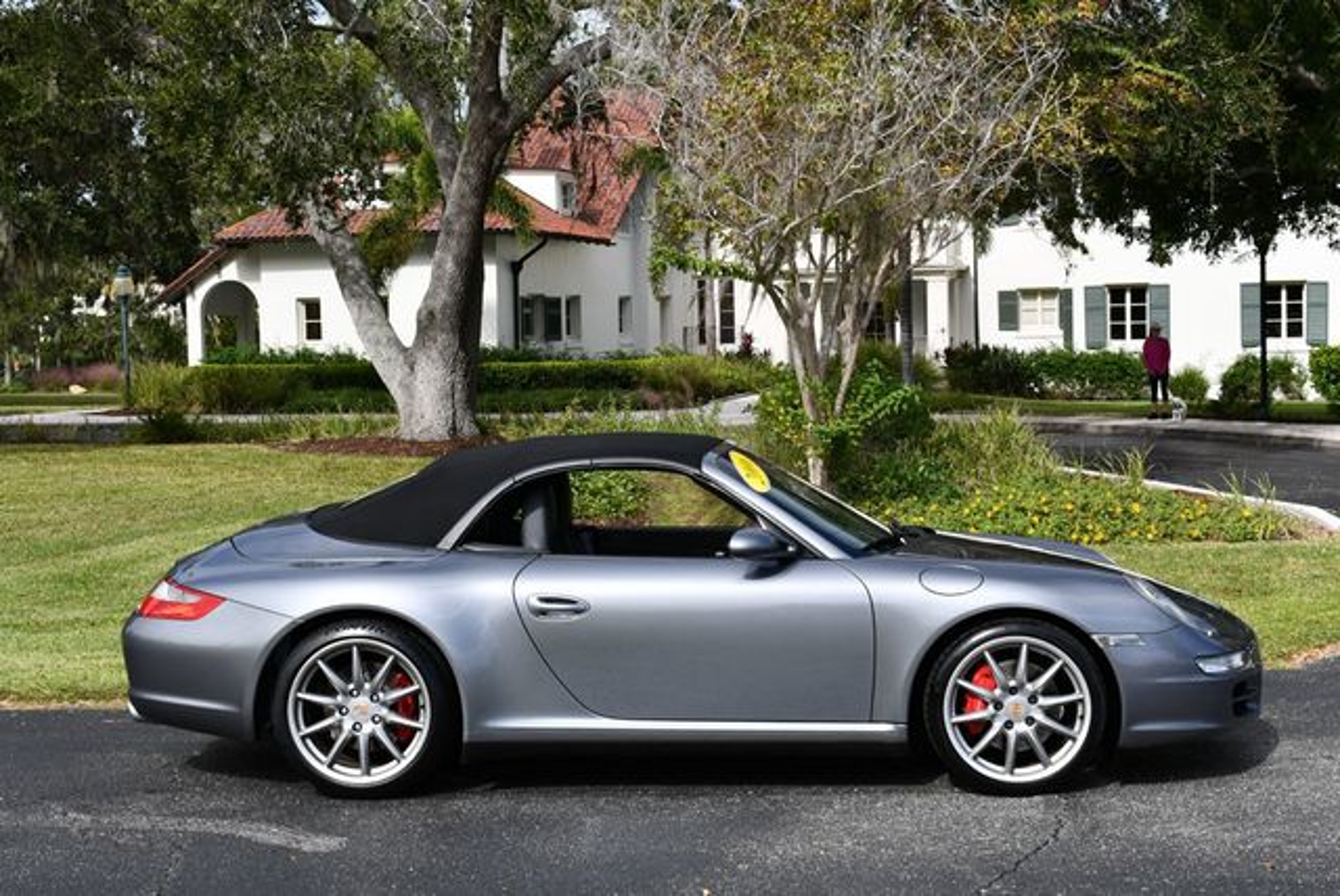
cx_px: 670
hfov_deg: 34.5
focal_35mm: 58
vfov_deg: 23.4
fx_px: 2161
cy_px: 448
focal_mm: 29
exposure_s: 1/250
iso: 100
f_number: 8
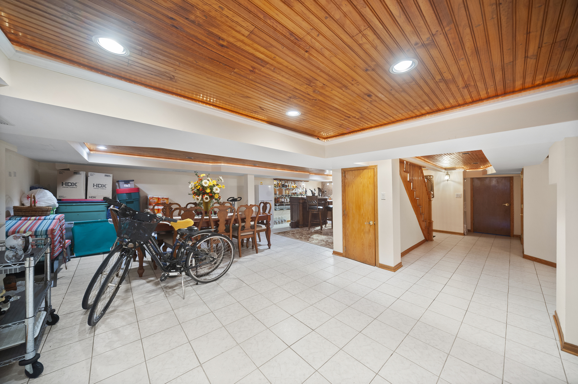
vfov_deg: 89.9
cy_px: 192
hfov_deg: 112.7
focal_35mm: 12
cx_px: 289
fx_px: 193
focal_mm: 12
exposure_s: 1/2.5
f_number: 8
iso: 400
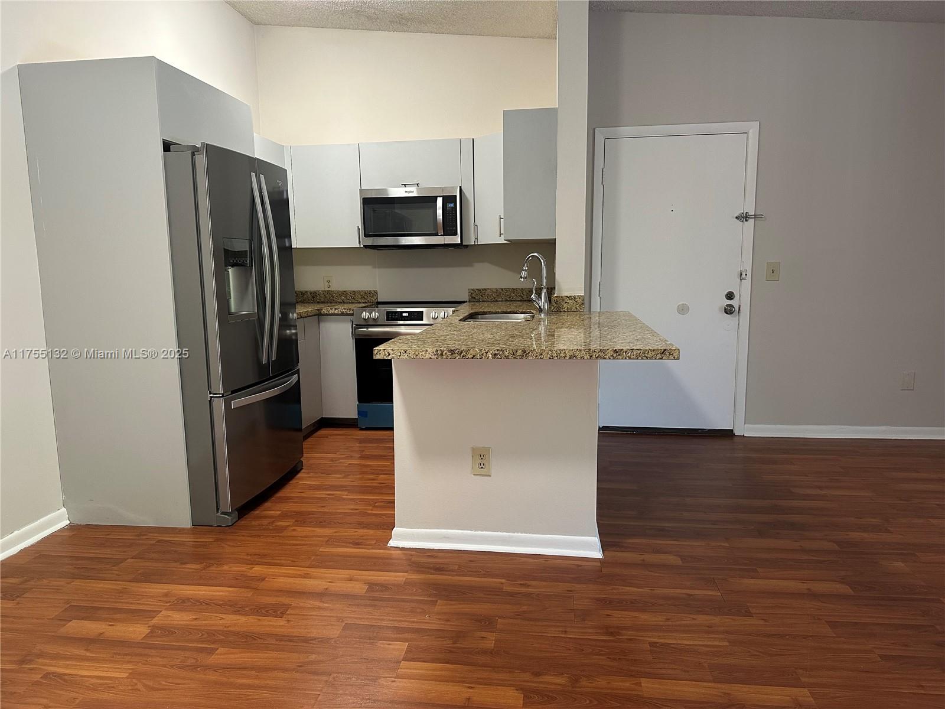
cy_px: 354
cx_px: 472
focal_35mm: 24
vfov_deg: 56.8
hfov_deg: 71.6
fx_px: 655
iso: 250
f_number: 1.78
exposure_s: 1/60
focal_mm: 6.86
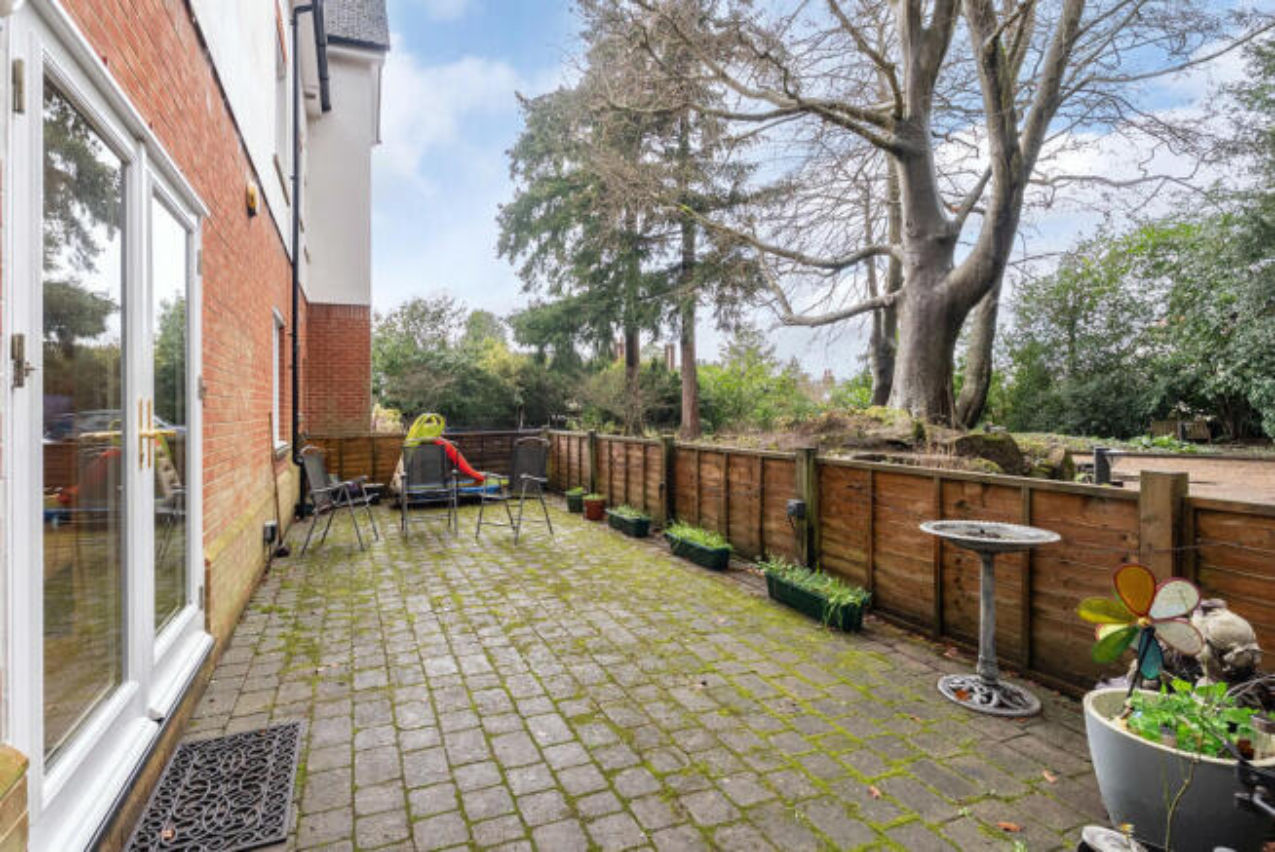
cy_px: 426
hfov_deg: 93.2
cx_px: 638
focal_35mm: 17
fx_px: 602
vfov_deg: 70.5
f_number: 7.1
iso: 2000
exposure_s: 1/80
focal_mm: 17
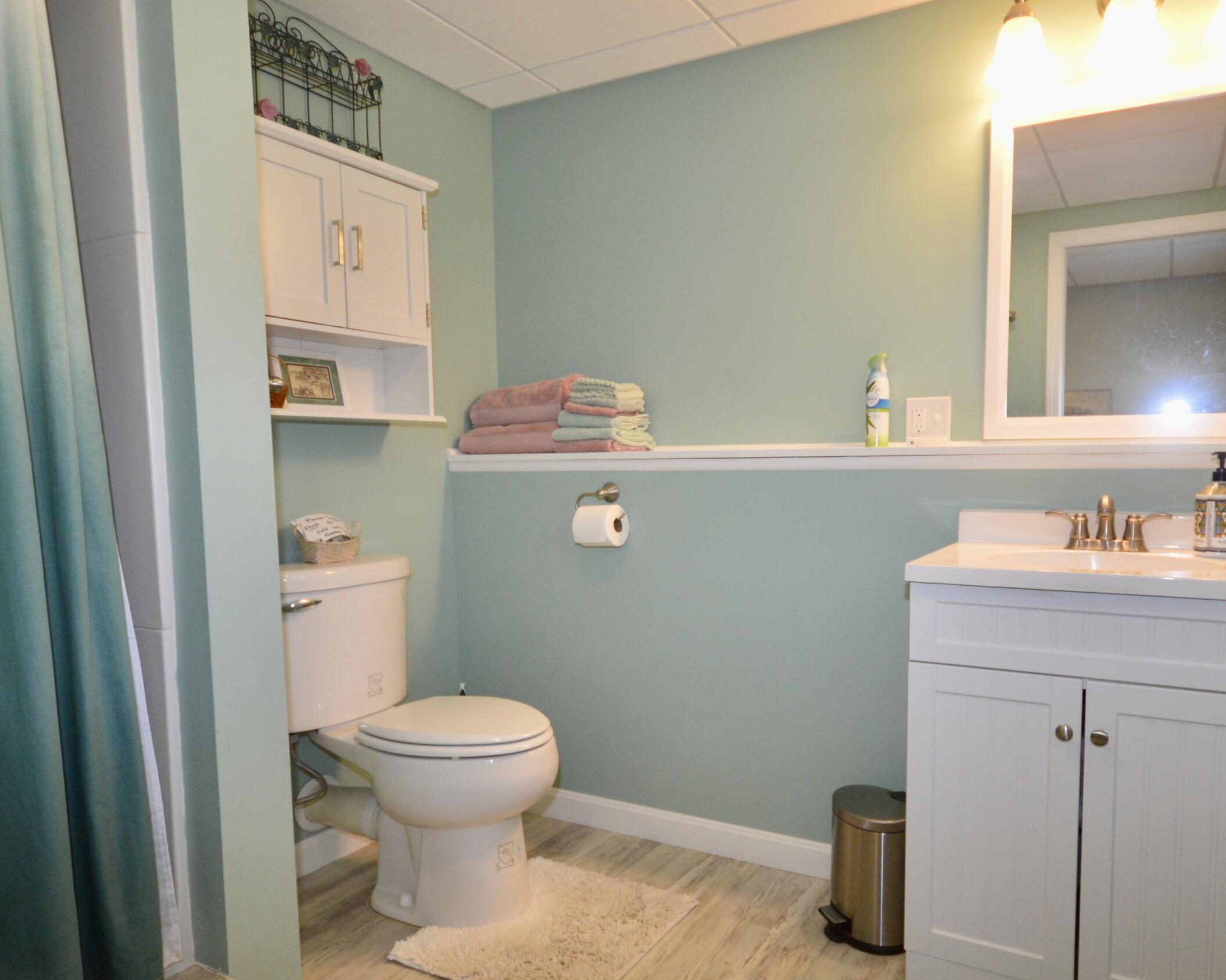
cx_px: 723
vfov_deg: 68.0
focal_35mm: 20
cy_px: 528
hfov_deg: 79.6
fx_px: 726
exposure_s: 1/60
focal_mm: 10
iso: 560
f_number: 4
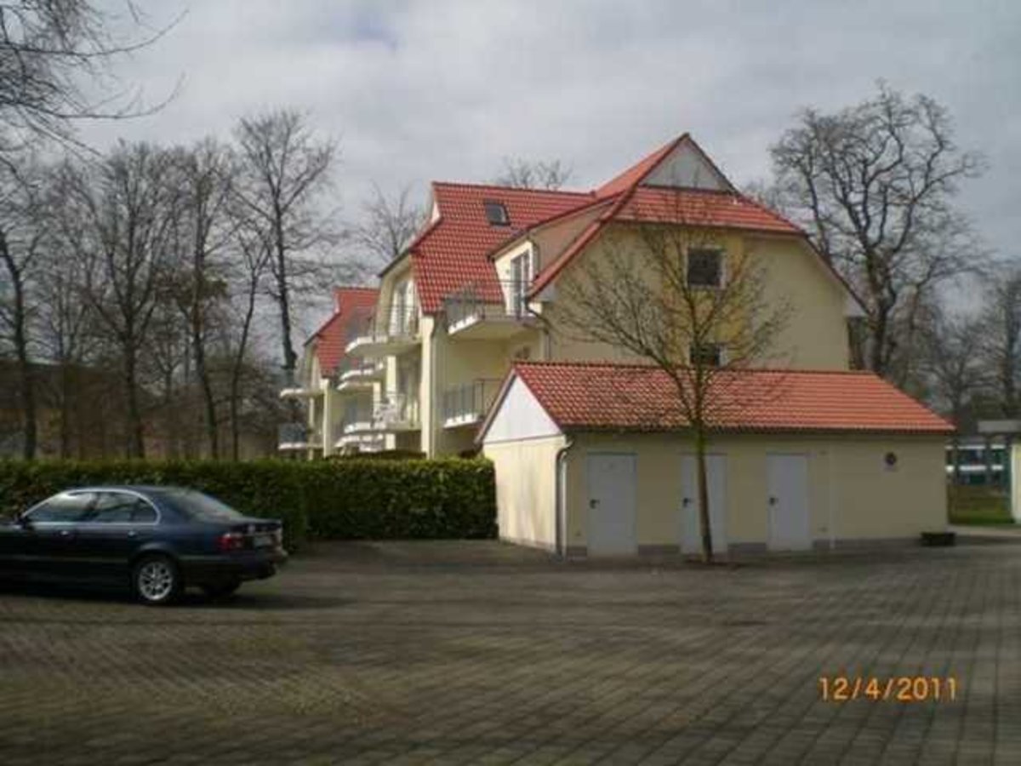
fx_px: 1121
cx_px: 510
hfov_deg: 49.0
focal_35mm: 38
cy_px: 383
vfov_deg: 37.7
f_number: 4.4
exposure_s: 1/800
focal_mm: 6.3
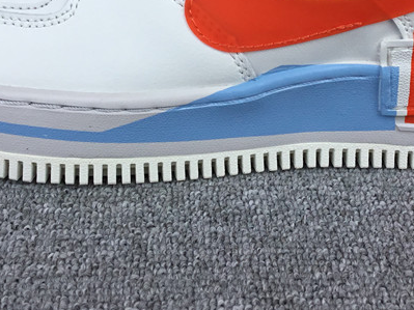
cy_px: -6
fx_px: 837
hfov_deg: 27.7
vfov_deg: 20.3
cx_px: 246
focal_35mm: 70
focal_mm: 3.3
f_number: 2.4
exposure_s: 1/769
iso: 25
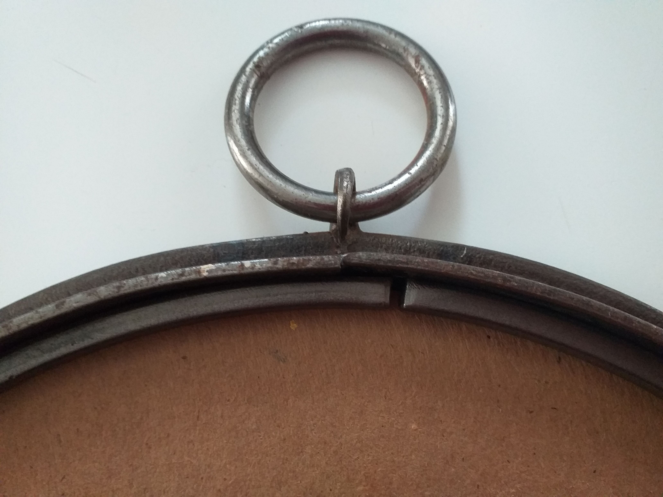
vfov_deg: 51.4
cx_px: 332
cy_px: 248
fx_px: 517
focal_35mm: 27
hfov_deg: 65.3
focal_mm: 3.6
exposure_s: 1/25
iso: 200
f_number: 1.9
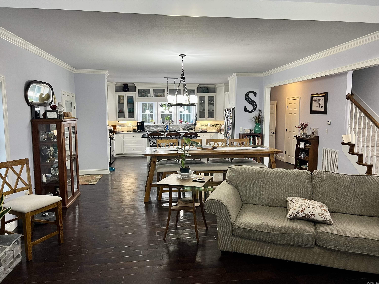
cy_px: 142
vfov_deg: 53.1
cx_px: 190
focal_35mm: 26
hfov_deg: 67.3
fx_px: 285
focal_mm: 5.7
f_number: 1.5
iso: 160
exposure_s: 1/60
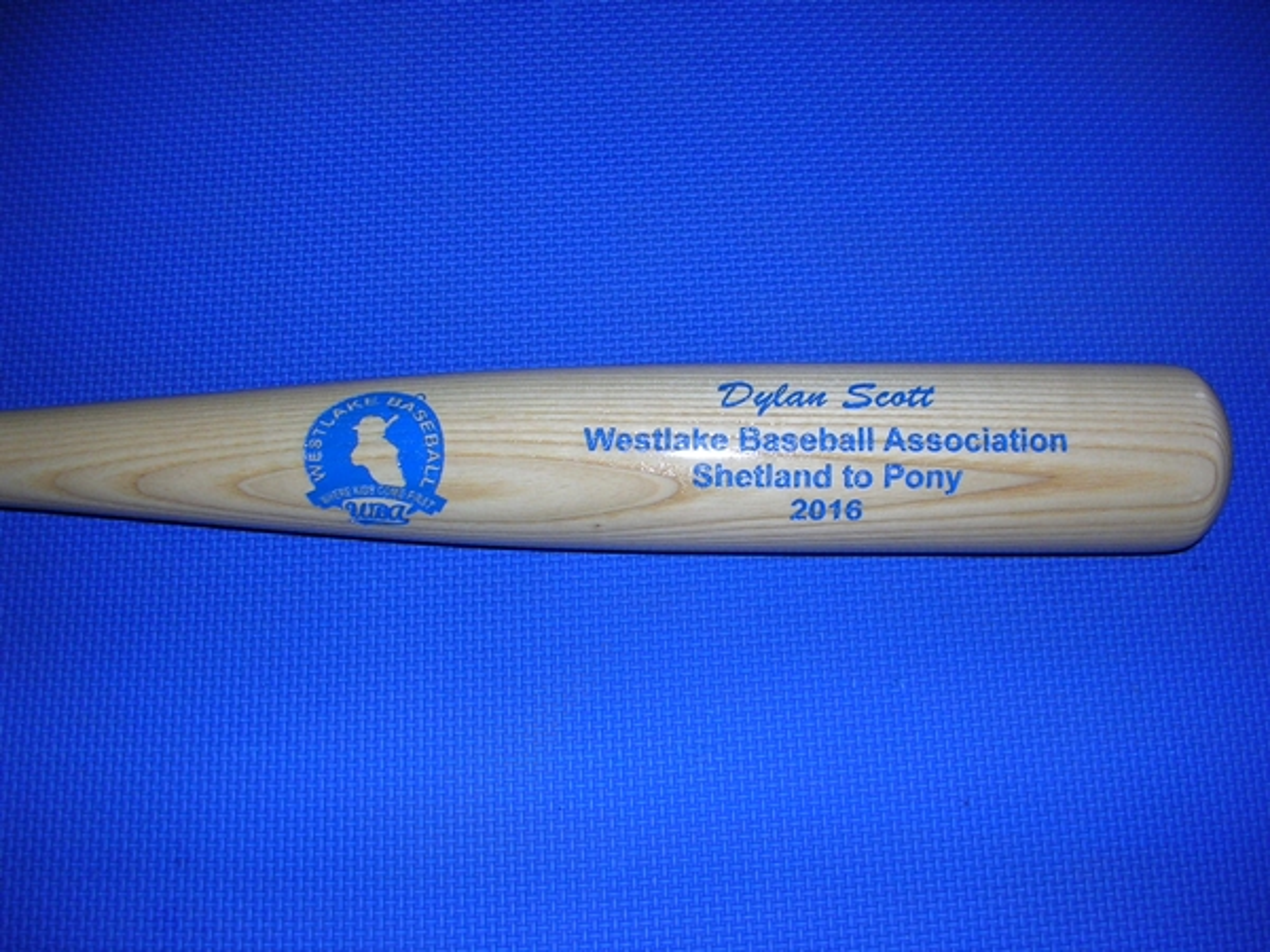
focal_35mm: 38
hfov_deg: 49.0
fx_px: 1394
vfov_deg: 37.7
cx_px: 635
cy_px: 476
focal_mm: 5.8
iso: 50
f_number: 2.8
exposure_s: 1/60.1
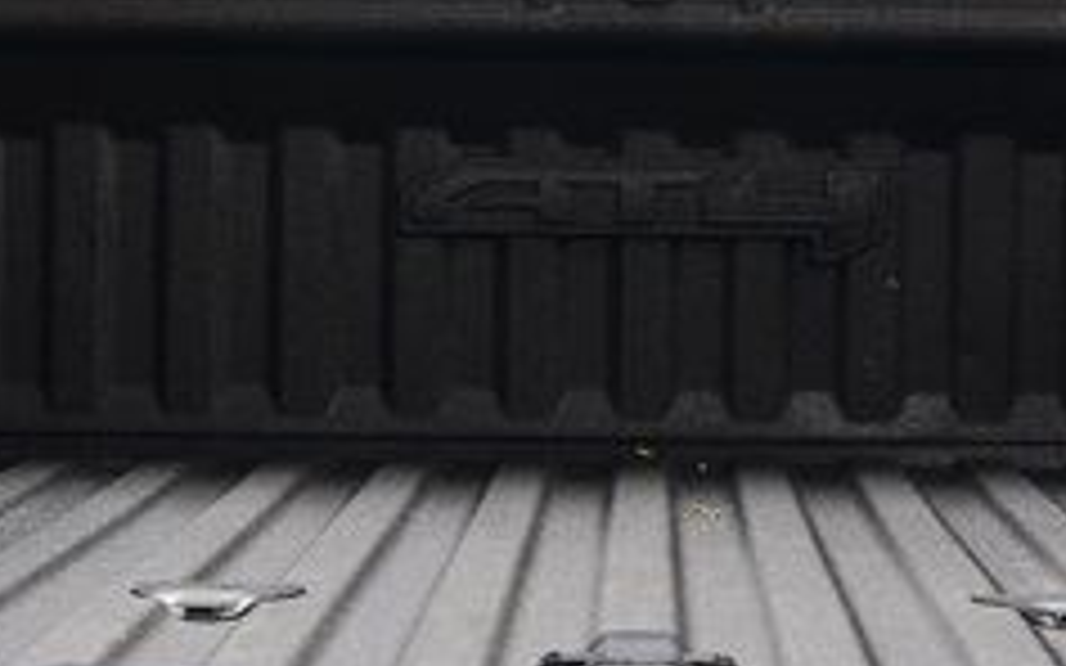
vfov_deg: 13.2
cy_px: 164
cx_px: 684
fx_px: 2875
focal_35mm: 99
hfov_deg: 20.9
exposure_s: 1/15
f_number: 6.3
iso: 1000
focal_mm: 24
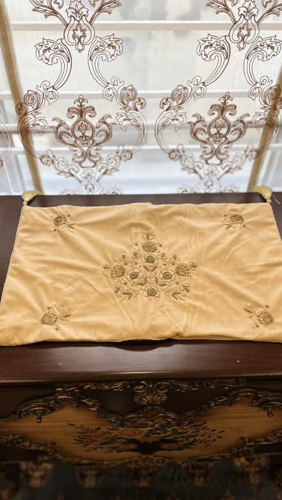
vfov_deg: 66.0
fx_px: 385
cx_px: 136
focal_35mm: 29
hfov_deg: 40.2
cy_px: 249
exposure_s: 1/121
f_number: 1.6
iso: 80
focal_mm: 5.1
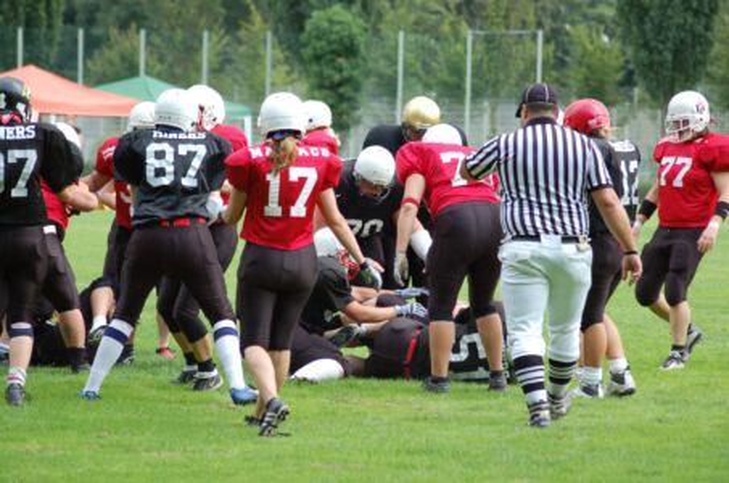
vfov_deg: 6.8
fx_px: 4092
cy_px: 242
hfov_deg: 10.2
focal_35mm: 202
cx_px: 364
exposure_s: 1/500
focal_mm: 135
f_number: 4.5
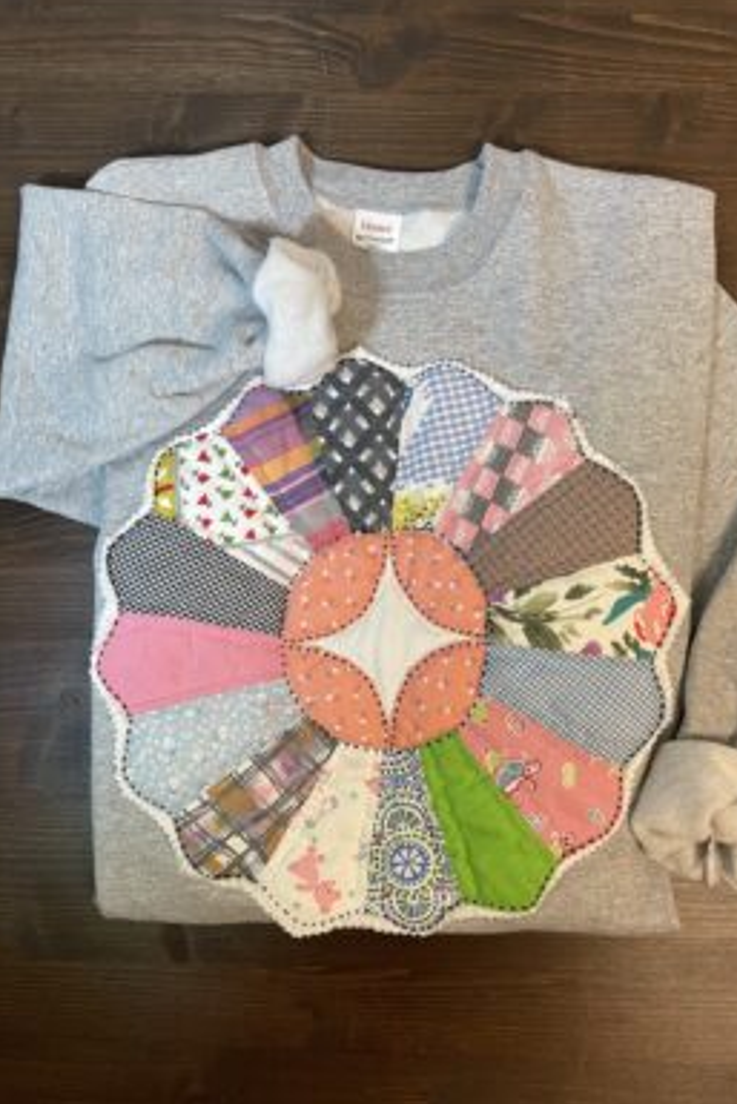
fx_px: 828
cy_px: 533
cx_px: 422
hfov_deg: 47.8
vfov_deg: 67.3
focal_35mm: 27
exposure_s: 1/60
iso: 160
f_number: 1.6
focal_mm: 5.1
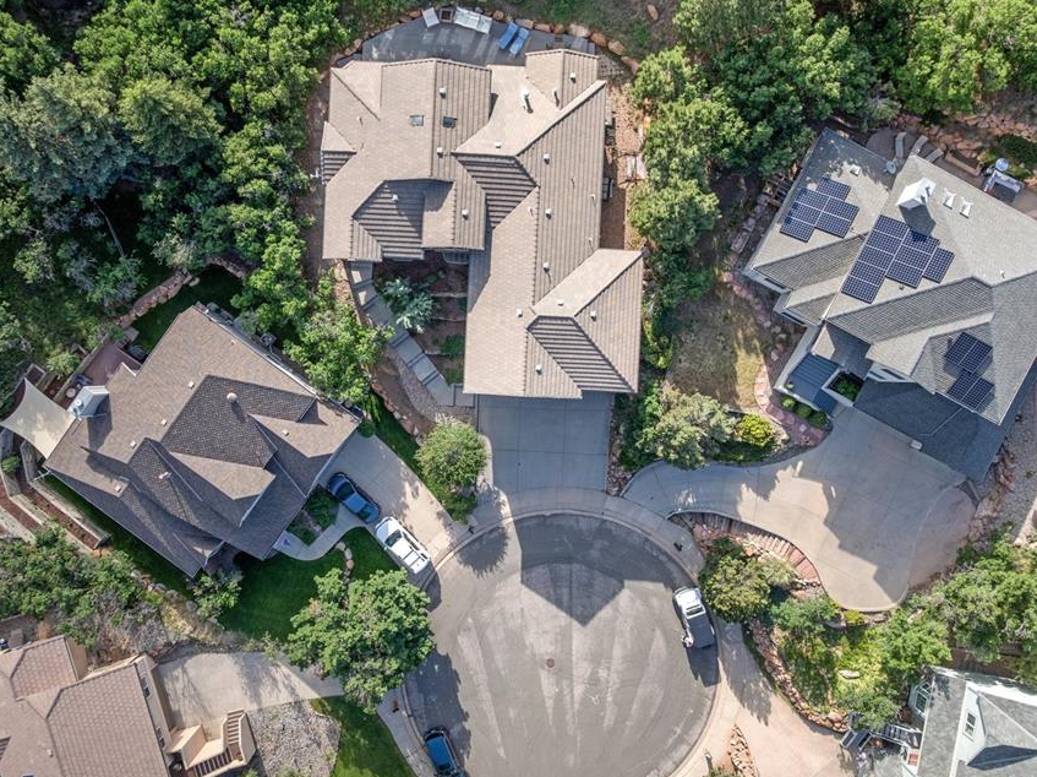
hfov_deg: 61.7
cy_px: 382
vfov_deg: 48.2
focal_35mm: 29
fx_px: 868
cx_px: 496
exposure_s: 1/25
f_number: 2.8
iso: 110
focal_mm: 12.29
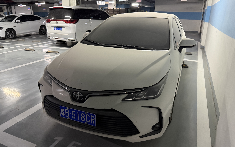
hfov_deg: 70.4
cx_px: 119
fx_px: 167
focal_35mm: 26
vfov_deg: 47.6
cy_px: 79
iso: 800
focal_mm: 6.76
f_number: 1.78
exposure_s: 1/33
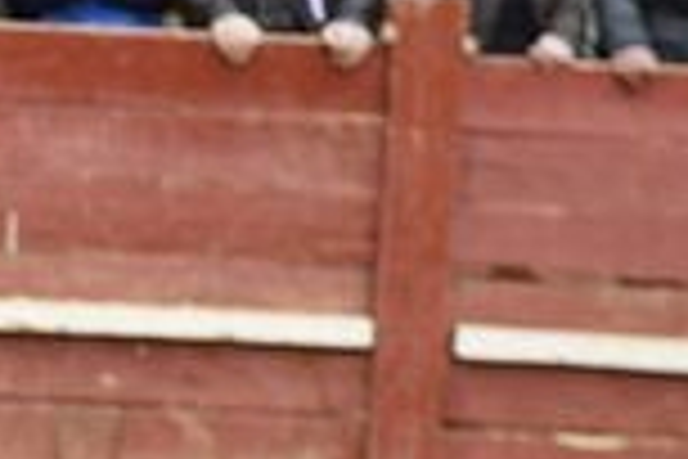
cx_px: -913
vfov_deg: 1.2
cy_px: 385
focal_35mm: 1113
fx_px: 21269
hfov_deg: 1.8
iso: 640
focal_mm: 200
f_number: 6.3
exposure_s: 1/320
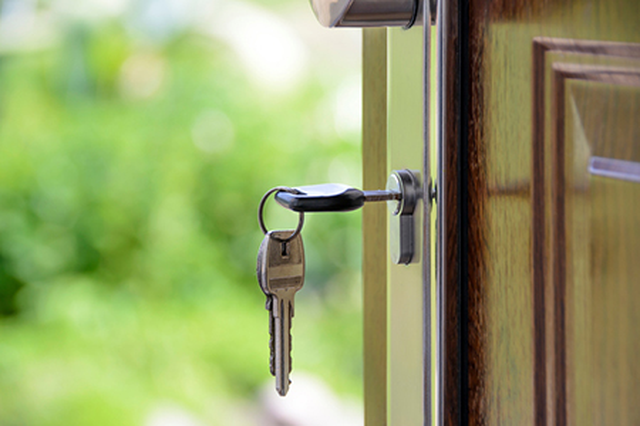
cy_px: 213
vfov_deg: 7.0
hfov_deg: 10.5
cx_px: 320
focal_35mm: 195
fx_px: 3466
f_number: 6
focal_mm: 130
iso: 100
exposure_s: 1/100
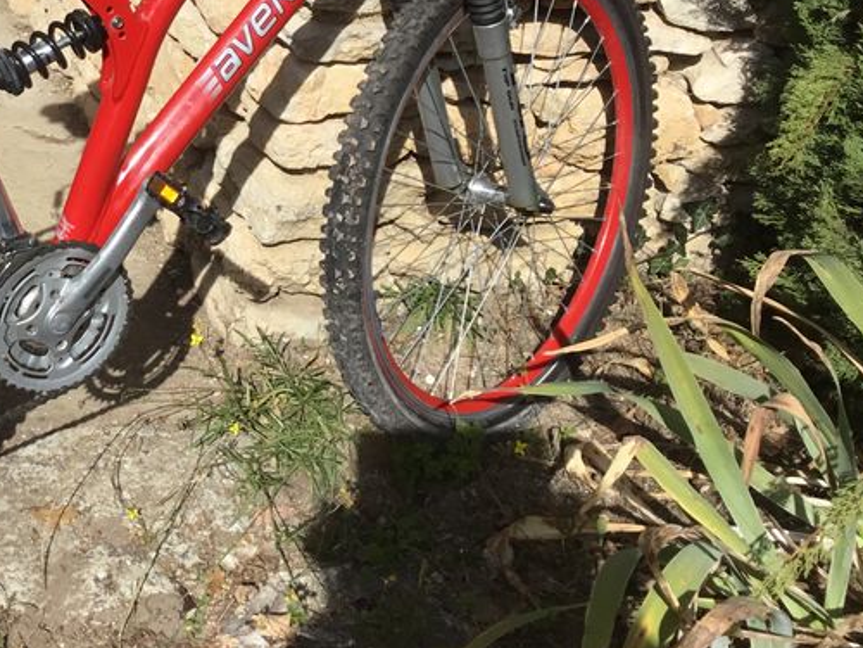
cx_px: 66
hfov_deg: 29.7
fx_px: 1546
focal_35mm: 62
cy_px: 123
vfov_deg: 23.3
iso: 25
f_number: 2.4
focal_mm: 3.3
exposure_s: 1/1942
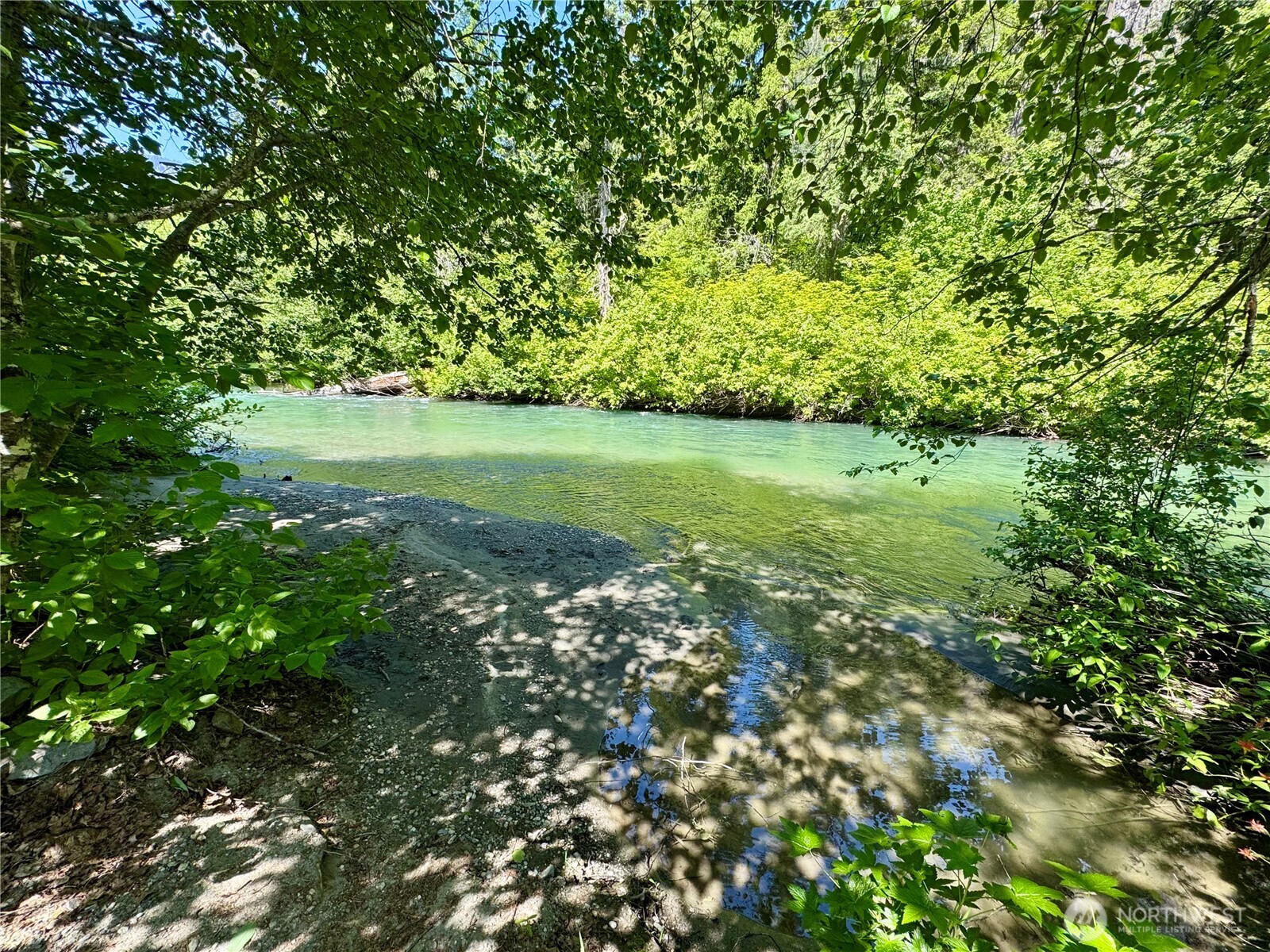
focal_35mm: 14
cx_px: 635
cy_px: 476
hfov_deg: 102.1
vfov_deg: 85.7
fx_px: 514
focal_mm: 2.22
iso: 40
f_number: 2.2
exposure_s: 1/306
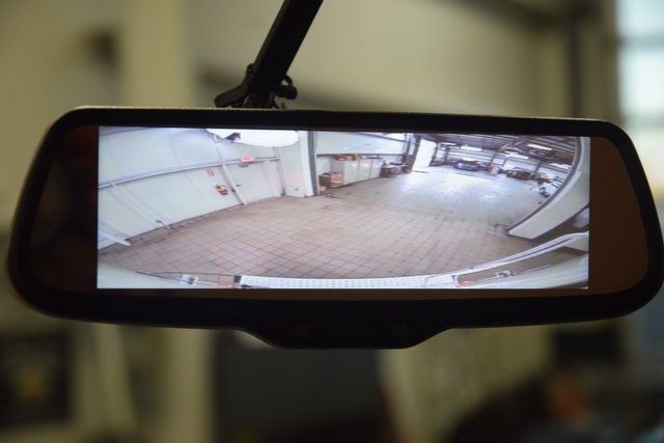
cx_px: 332
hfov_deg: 19.5
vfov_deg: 13.0
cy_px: 222
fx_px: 1937
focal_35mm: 105
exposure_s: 1/125
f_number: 5
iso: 800
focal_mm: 70
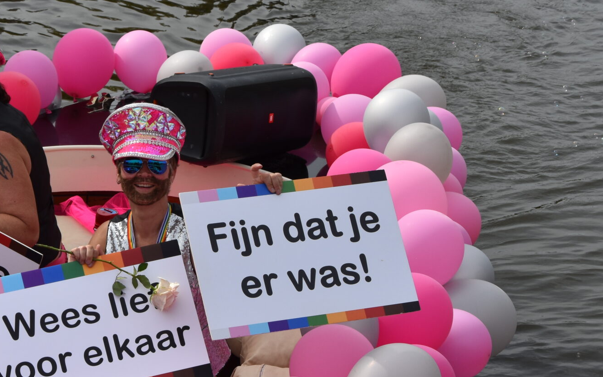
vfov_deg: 9.9
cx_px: 148
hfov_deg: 15.6
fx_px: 2186
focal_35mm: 133
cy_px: 254
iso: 200
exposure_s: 1/400
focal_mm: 45
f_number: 10
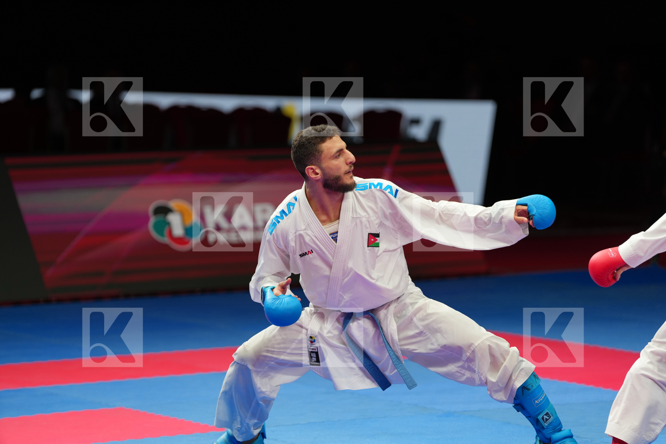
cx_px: 333
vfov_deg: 7.7
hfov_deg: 11.6
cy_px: 222
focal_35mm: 178
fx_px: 3292
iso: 500
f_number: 2.8
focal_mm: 178
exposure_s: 1/1000
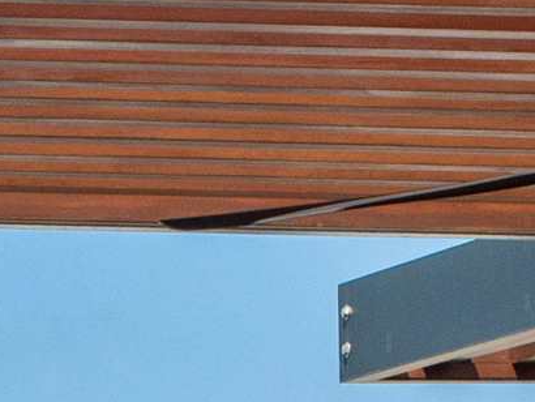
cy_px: 1115
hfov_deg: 4.5
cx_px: -385
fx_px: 6712
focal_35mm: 434
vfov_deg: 3.4
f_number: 8
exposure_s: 1/250
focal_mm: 29
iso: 400
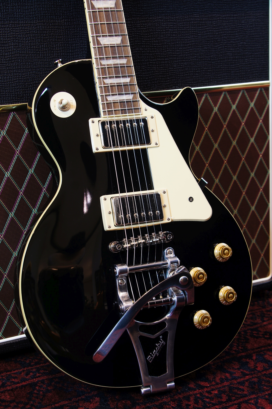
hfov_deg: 22.6
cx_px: 136
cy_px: 204
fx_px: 682
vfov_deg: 33.4
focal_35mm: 60
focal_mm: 40
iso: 100
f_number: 7.1
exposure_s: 1/2.5
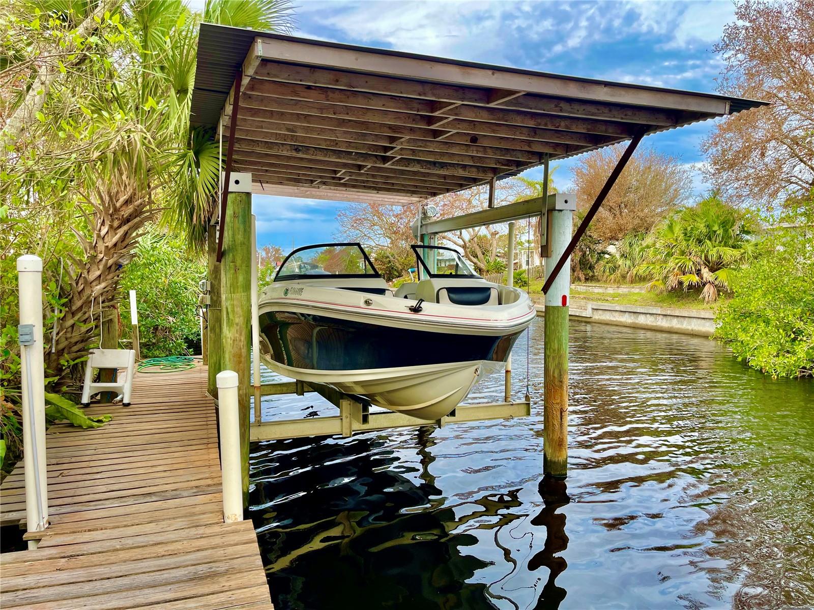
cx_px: 407
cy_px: 305
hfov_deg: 69.4
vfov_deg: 54.9
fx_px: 588
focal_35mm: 25
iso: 32
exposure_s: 1/755
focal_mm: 5.1
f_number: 1.6
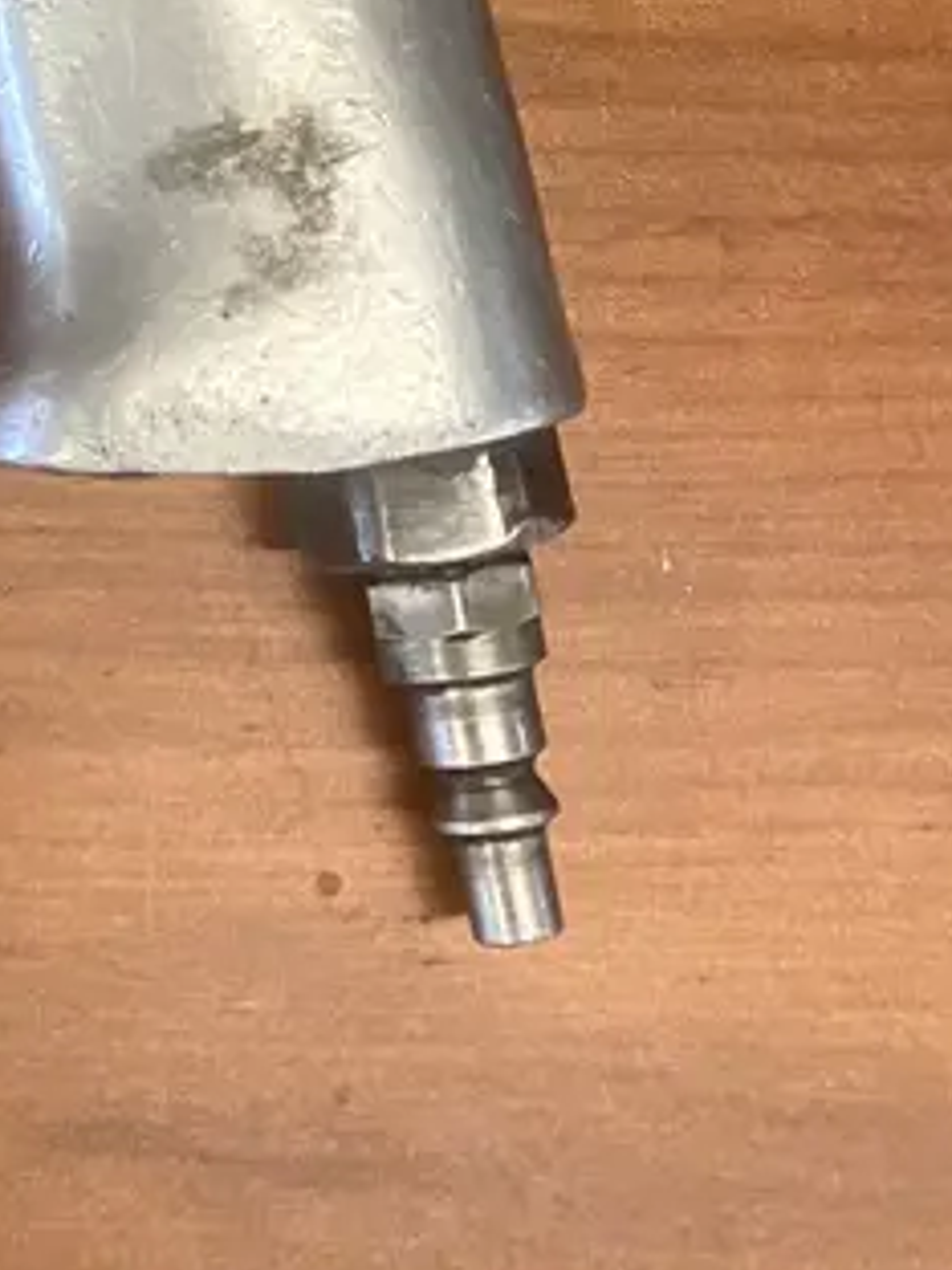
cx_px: -378
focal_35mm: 92
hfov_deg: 15.1
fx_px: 3374
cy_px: -346
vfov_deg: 19.7
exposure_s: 1/50
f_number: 1.8
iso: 200
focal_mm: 3.99
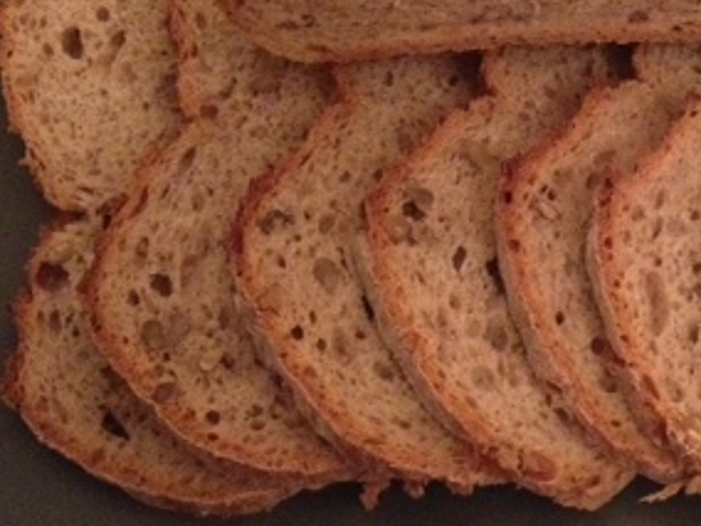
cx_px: 684
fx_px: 1600
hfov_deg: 23.8
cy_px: 121
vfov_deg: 18.5
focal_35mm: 79
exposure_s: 1/15
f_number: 2.4
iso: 640
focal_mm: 4.28
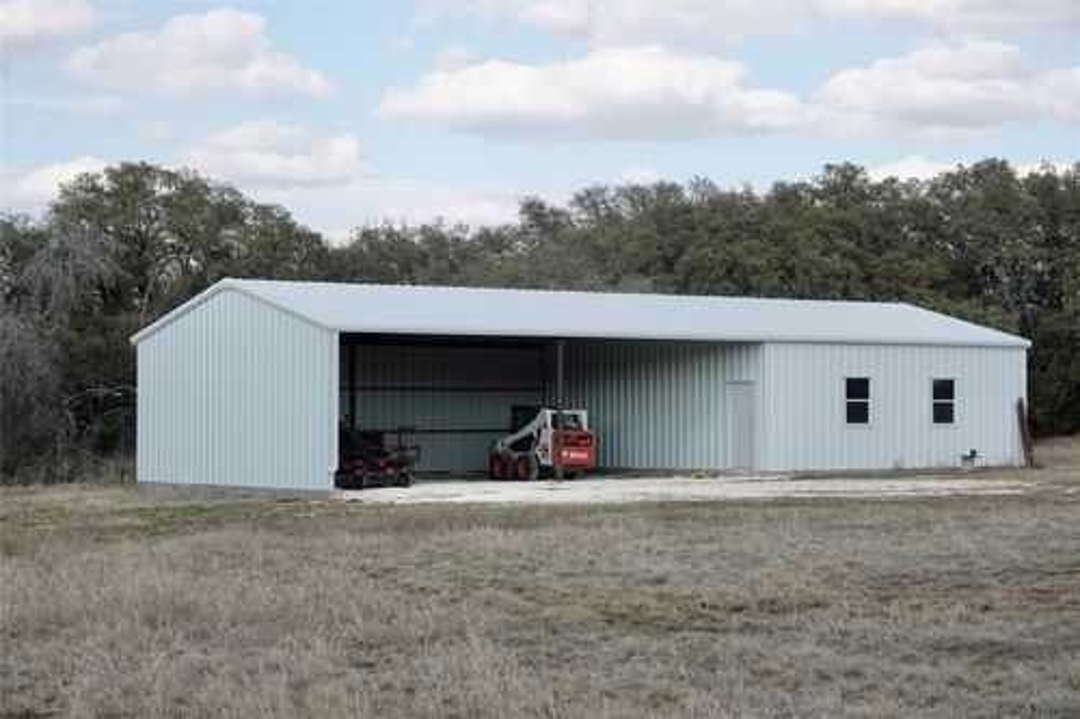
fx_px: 2369
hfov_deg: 25.7
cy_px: 360
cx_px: 540
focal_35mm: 79
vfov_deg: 17.3
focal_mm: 28.91
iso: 100
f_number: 4
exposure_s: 1/500
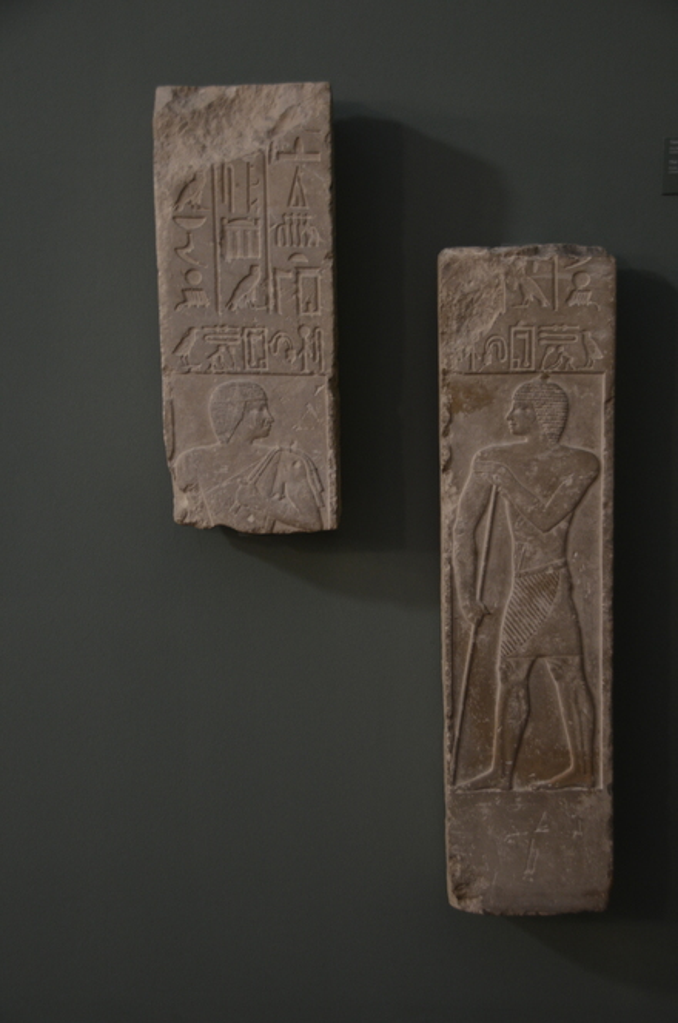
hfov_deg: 25.0
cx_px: 339
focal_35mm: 54
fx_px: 1532
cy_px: 512
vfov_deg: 36.9
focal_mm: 36
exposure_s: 1/8
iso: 800
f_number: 4.2
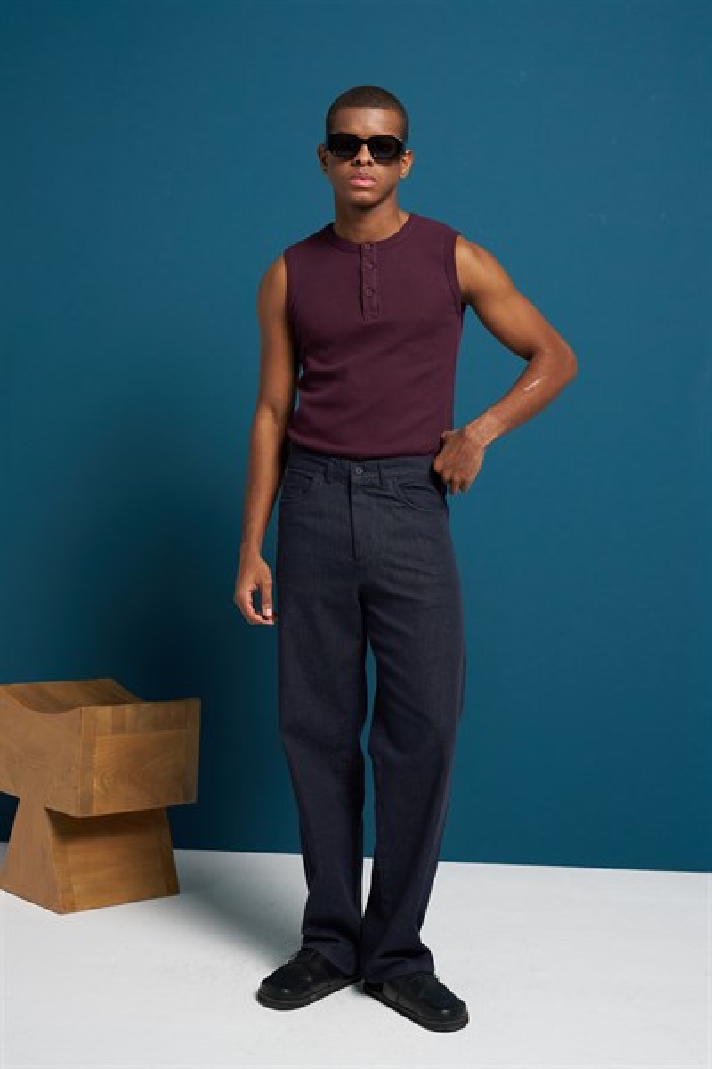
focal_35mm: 52
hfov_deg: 26.0
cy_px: 534
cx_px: 356
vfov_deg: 38.2
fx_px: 1543
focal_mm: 52
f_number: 6.3
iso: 800
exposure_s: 1/200
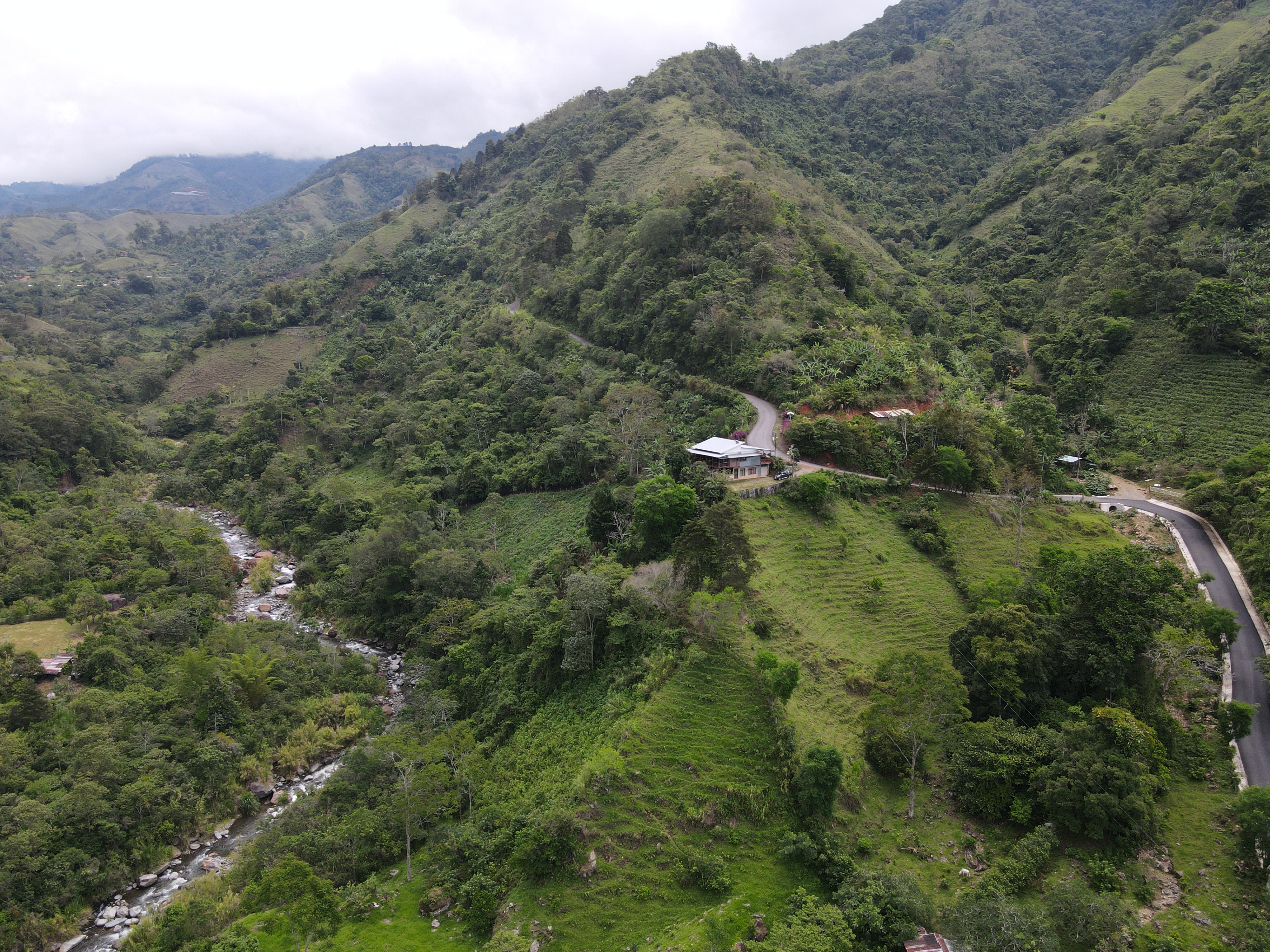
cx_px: 635
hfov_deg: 71.6
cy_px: 476
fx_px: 881
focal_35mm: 24
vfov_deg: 56.8
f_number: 2.8
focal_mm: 4.5
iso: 110
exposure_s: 1/250
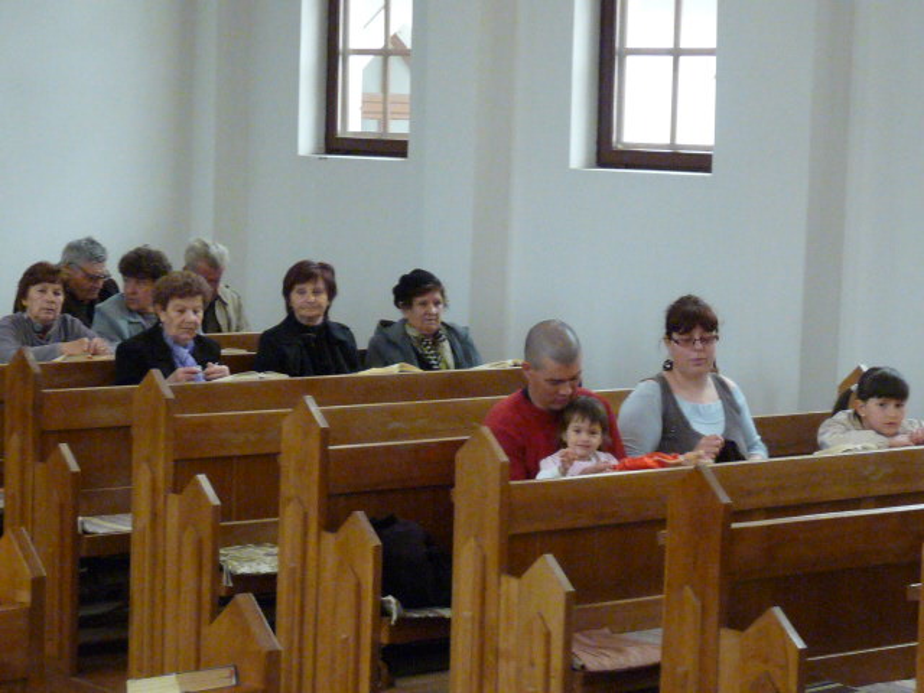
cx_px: 462
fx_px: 2643
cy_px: 346
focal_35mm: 99
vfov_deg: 14.9
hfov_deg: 19.8
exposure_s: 1/60
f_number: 3.2
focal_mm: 9.9
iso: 640
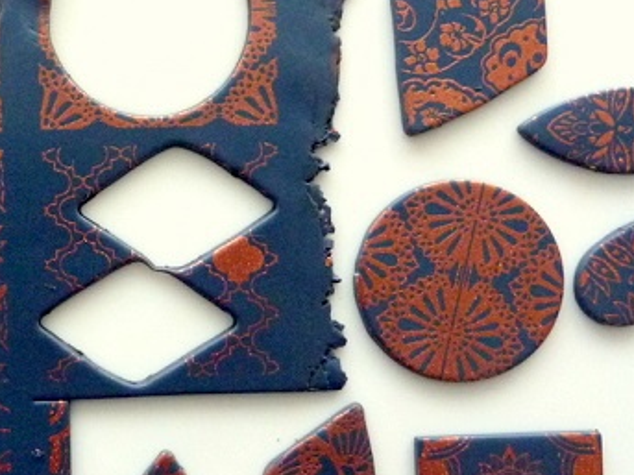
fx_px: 934
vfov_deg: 28.5
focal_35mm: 51
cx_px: 83
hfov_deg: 35.6
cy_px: 204
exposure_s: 1/40
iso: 400
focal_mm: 4.5
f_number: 2.8
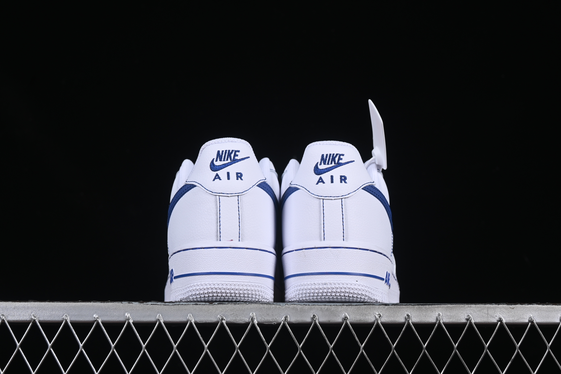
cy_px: 187
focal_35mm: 75
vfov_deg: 18.2
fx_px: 1169
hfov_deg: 27.0
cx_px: 280
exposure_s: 1/100
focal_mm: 50
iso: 160
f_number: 8
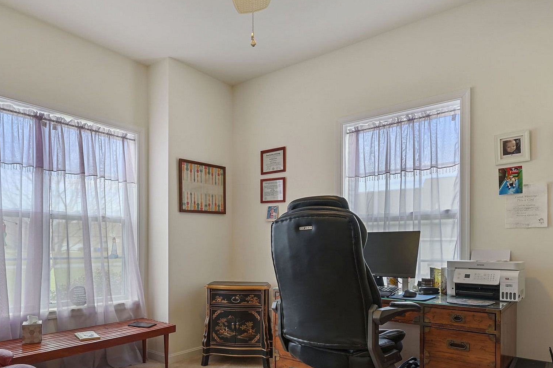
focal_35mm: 25
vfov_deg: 50.0
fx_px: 384
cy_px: 254
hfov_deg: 71.2
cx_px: 239
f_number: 8
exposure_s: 1/1.25
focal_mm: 14
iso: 320
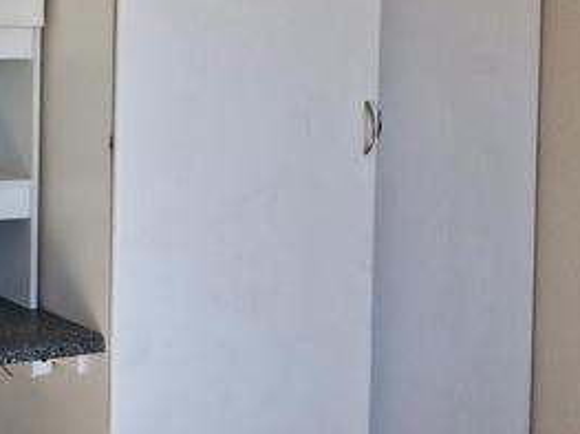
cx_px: -40
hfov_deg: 25.9
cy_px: 75
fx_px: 1172
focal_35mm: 70
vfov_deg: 20.7
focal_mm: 5.54
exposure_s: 1/356
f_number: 1.8
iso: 50
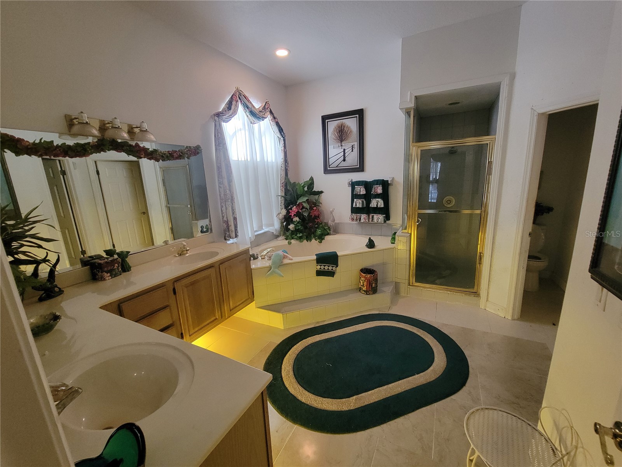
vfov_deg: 89.9
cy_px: 234
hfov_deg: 106.2
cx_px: 311
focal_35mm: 13
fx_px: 234
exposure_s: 1/30
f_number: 2.2
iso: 640
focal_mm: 2.2
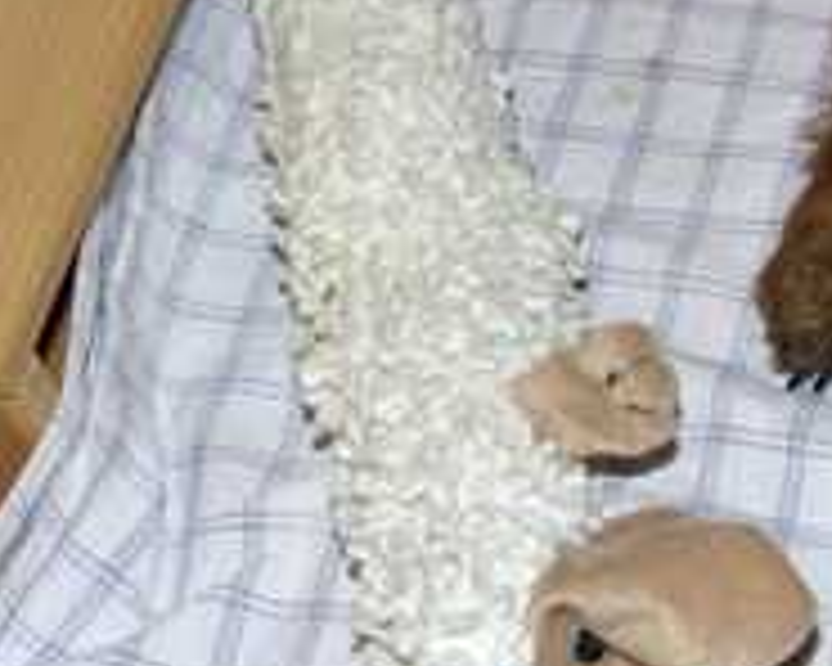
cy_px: 526
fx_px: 3176
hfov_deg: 13.9
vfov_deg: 11.9
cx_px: 1297
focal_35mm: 129
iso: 100
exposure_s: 1/60
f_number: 3.1
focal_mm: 6.7
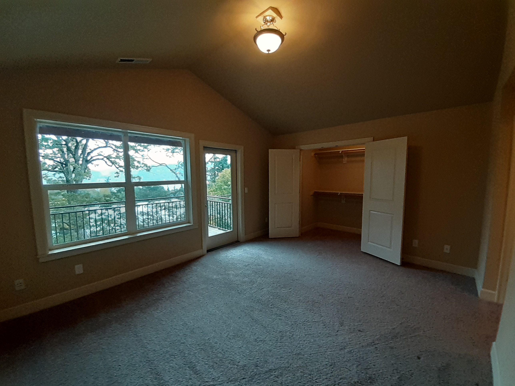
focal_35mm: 13
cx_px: 258
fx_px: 193
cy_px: 193
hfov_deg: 106.2
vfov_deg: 89.9
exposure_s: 1/40
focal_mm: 1.13
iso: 200
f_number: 2.2
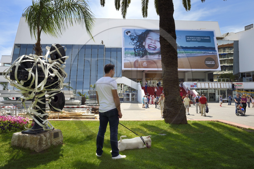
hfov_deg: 67.4
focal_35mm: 27
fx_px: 190
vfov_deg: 47.9
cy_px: 84
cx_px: 127
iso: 200
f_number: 16
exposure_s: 1/125
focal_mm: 27
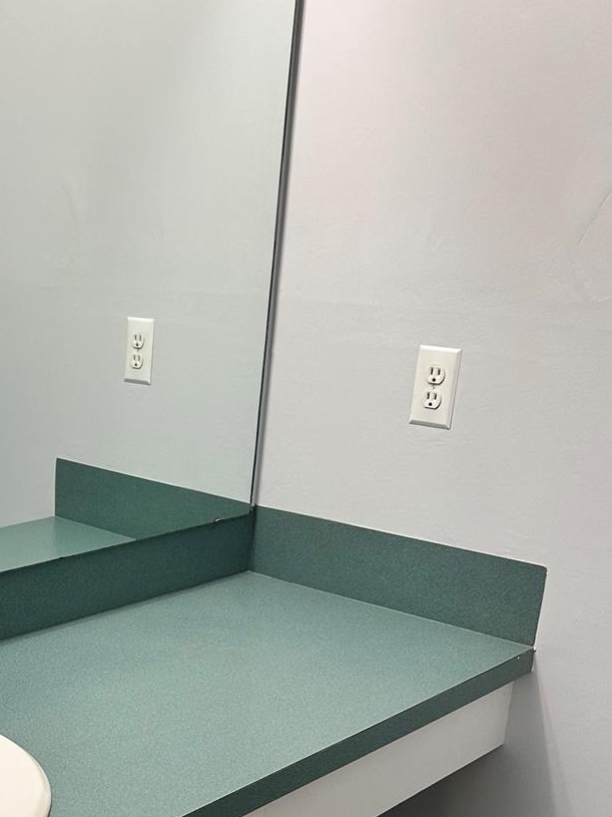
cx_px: 37
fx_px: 1155
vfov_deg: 37.7
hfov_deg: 28.3
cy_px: 638
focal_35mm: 49
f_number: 1.5
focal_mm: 5.7
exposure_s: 1/60
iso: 80
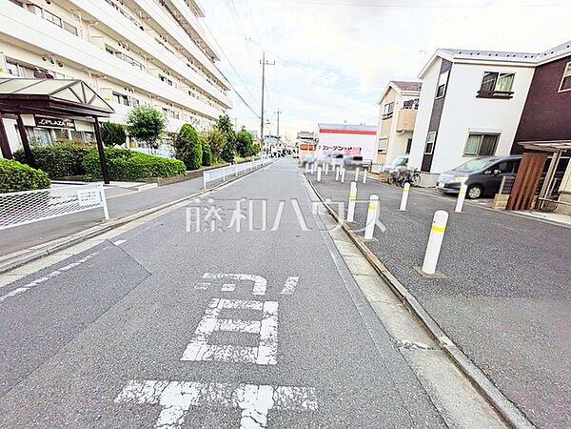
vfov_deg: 85.7
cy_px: 214
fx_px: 231
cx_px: 286
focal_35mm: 14
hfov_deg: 102.1
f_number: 2.2
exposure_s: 1/324
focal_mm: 1.83
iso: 52
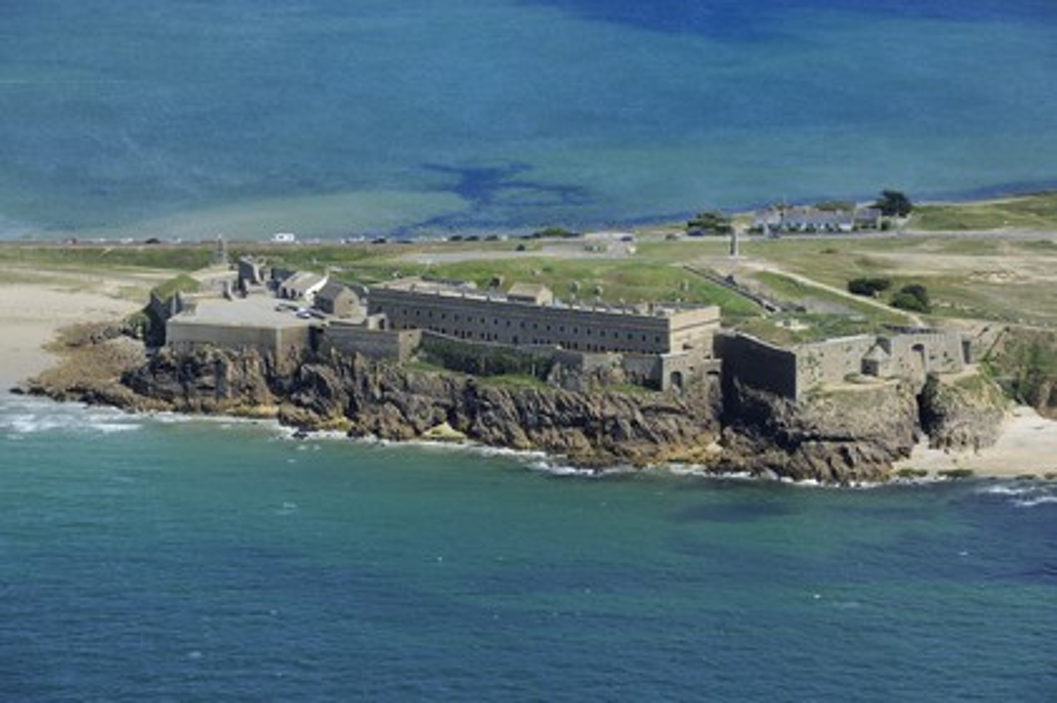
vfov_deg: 10.1
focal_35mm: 135
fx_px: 3961
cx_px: 528
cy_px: 352
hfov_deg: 15.2
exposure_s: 1/1000
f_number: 8
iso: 400
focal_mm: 135
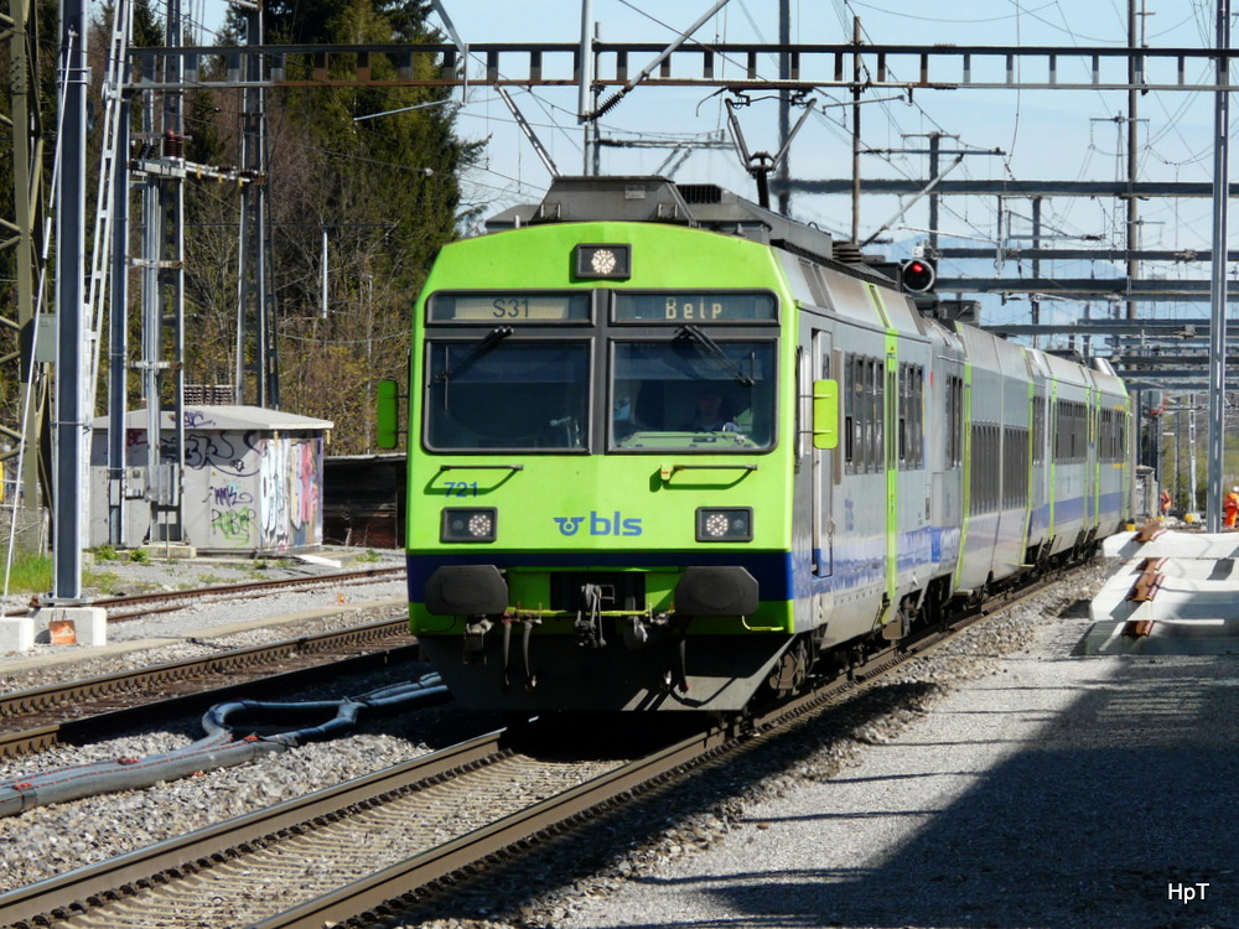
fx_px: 8733
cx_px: 620
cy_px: 464
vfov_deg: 6.1
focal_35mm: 244
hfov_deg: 8.1
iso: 100
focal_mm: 40
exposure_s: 1/320
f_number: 5.6
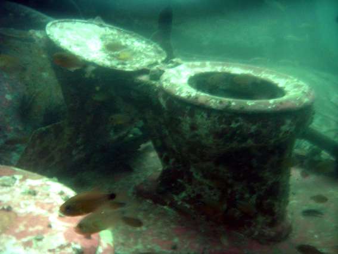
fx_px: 371
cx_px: 169
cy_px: 127
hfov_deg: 49.0
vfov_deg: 37.7
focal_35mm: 38
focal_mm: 6
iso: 100
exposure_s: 1/10
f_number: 2.8
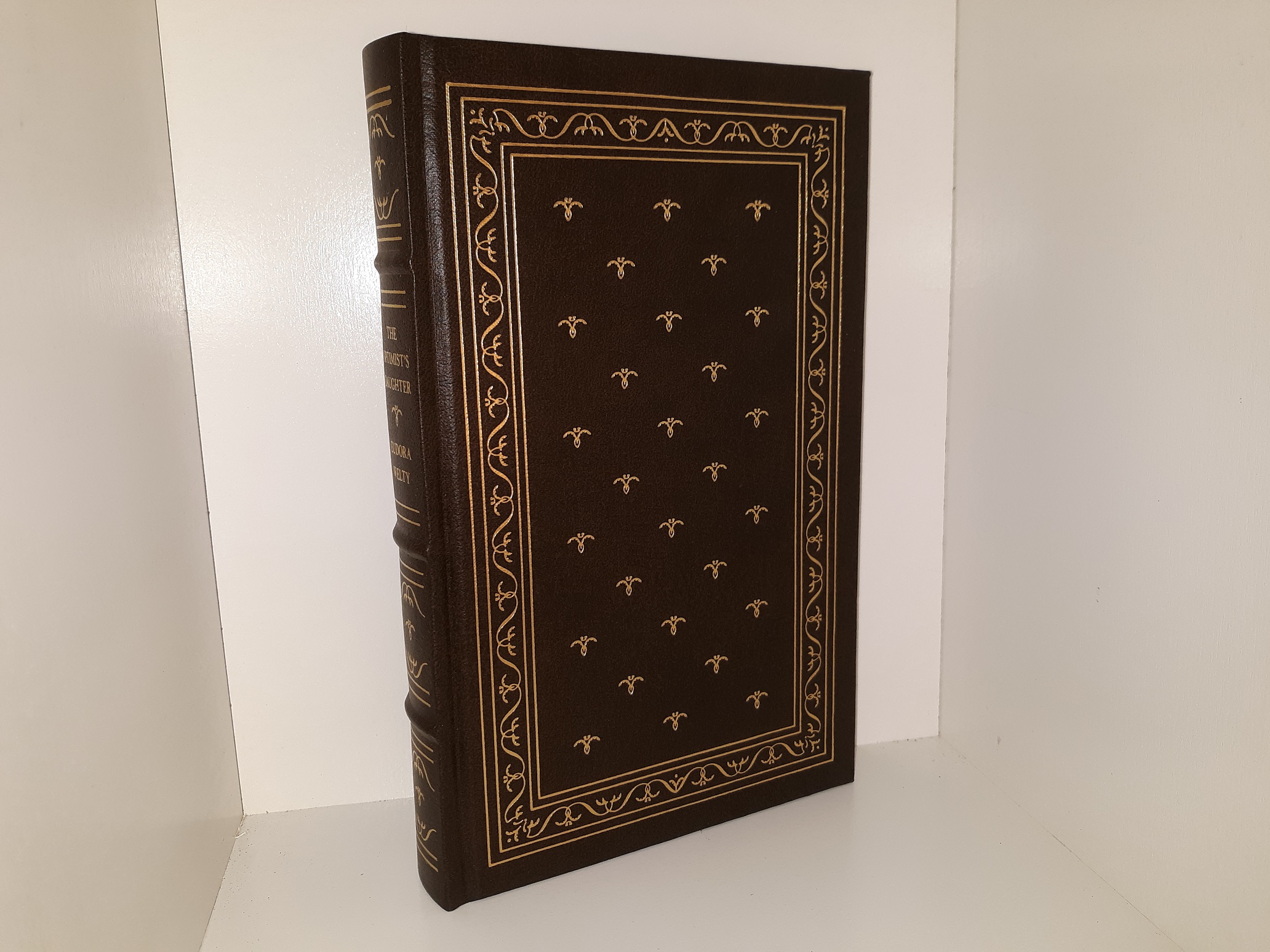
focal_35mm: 28
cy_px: 476
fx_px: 1027
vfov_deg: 49.7
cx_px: 635
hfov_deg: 63.4
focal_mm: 3.7
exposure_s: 1/148
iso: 40
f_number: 1.7
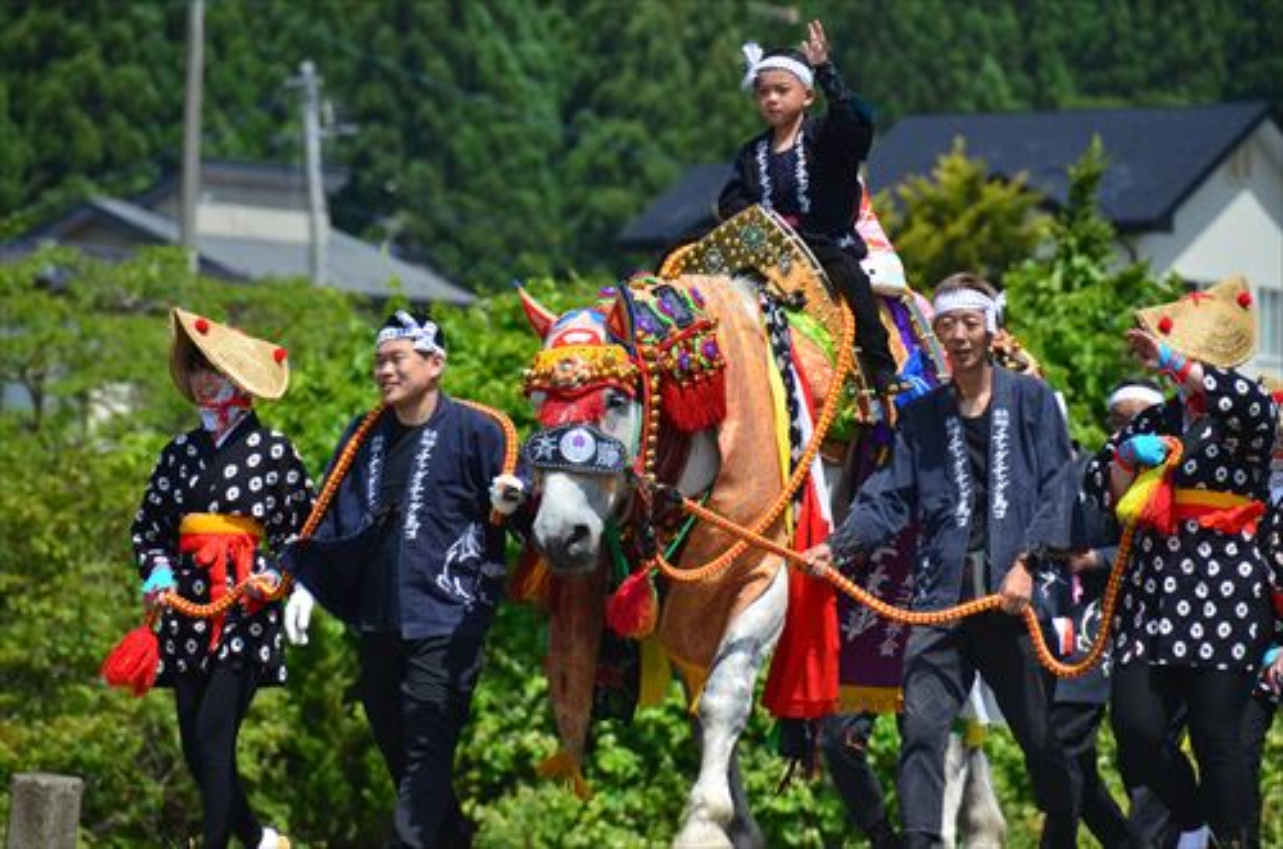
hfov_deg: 5.1
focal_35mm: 405
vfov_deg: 3.4
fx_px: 14402
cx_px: 642
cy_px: 424
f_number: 7.1
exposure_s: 1/3200
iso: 1000
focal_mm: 270
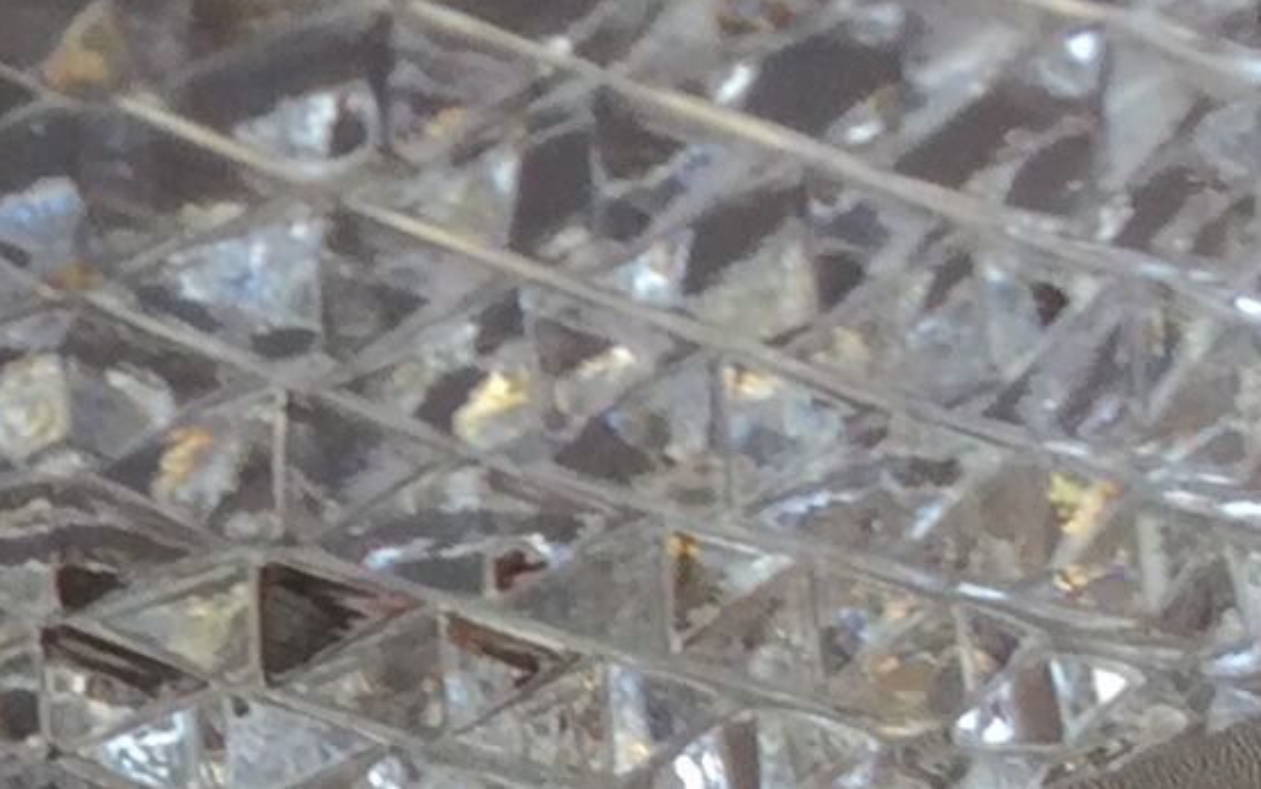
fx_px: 6669
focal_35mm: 194
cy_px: 746
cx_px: -700
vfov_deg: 6.8
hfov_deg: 10.4
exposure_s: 1/124
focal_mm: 3.3
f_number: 2.4
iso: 25
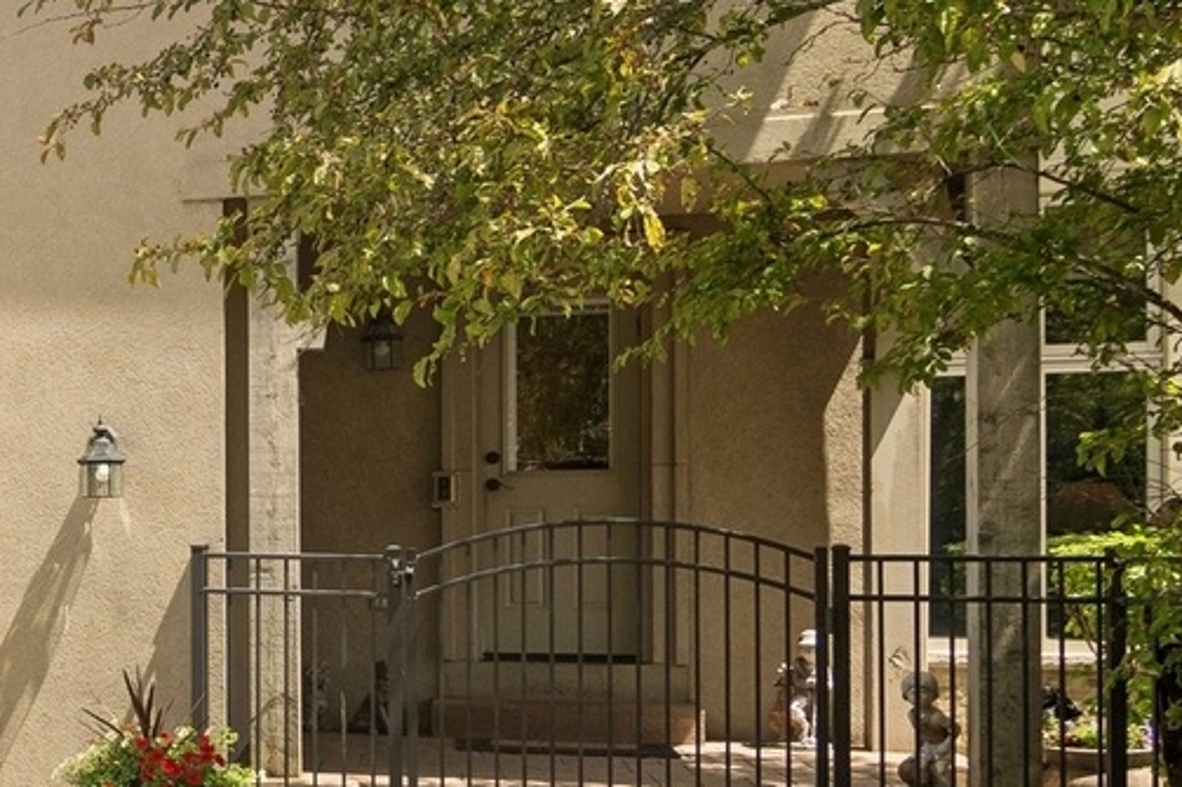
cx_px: -470
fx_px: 1904
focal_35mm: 58
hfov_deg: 27.1
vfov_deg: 23.3
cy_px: 531
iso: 200
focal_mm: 12
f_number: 8
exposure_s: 1/800
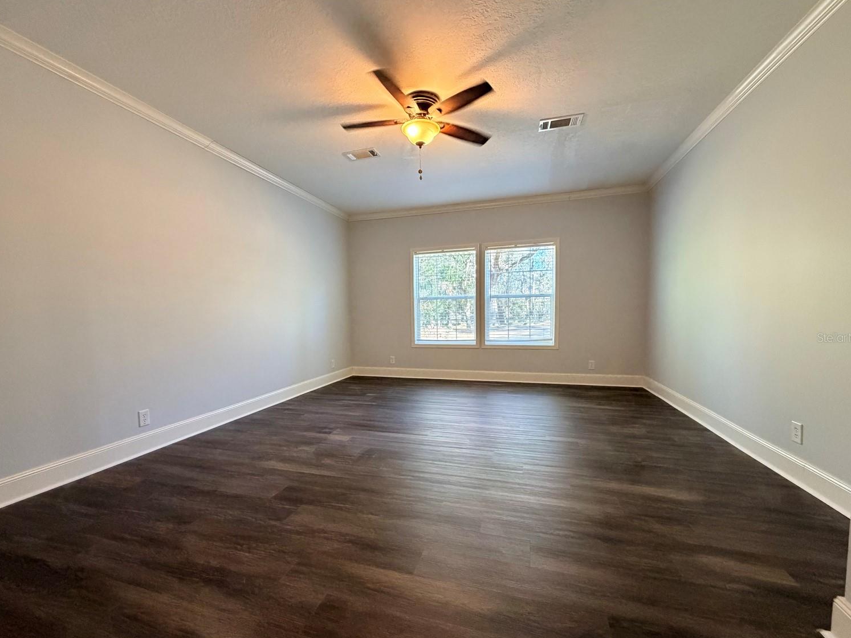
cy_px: 337
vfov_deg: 81.7
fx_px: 369
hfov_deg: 98.1
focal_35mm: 15
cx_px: 415
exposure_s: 1/60
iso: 500
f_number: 2.2
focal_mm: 2.22
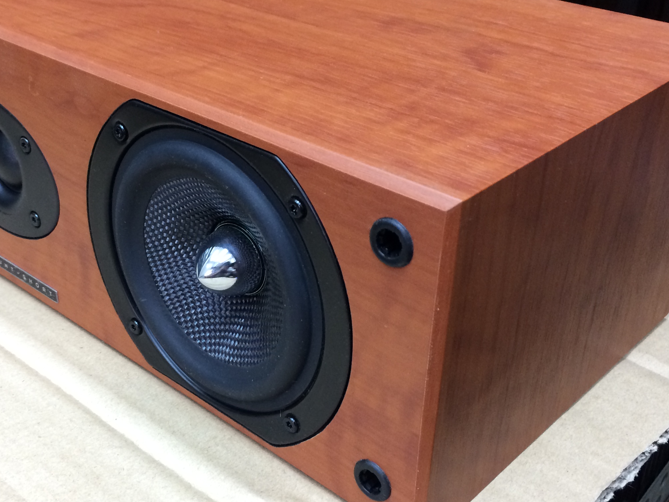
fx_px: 908
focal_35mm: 47
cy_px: 232
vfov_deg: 30.9
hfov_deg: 40.2
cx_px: 261
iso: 200
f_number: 2.2
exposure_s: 1/33
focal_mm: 4.15
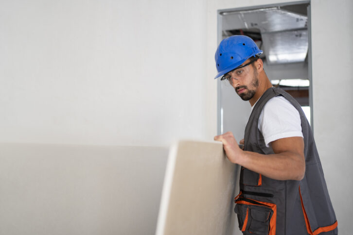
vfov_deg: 35.9
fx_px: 363
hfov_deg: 51.9
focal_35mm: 37
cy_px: 112
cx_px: 171
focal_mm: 35
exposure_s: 1/200
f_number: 2.2
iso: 250
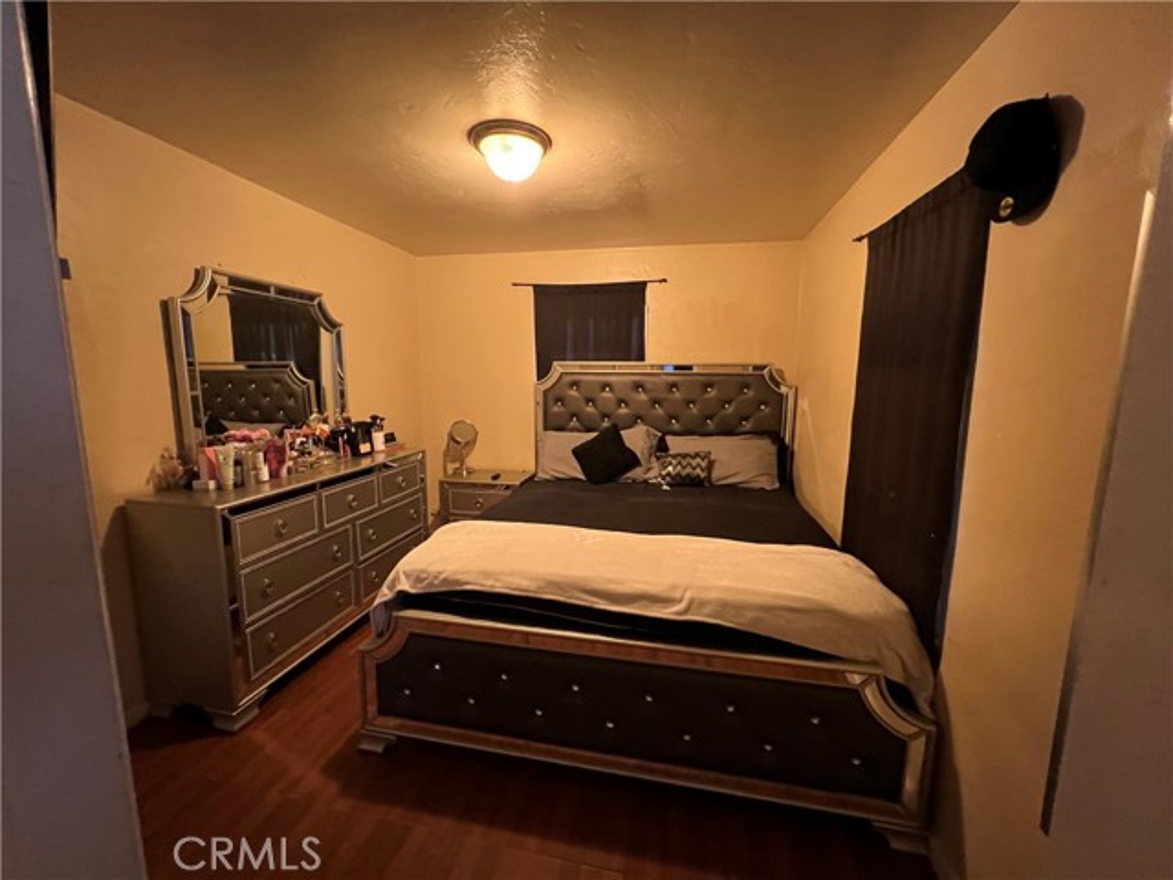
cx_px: 586
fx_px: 441
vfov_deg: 89.9
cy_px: 440
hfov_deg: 106.2
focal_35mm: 13
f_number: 1.8
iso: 800
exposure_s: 1/40
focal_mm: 1.57
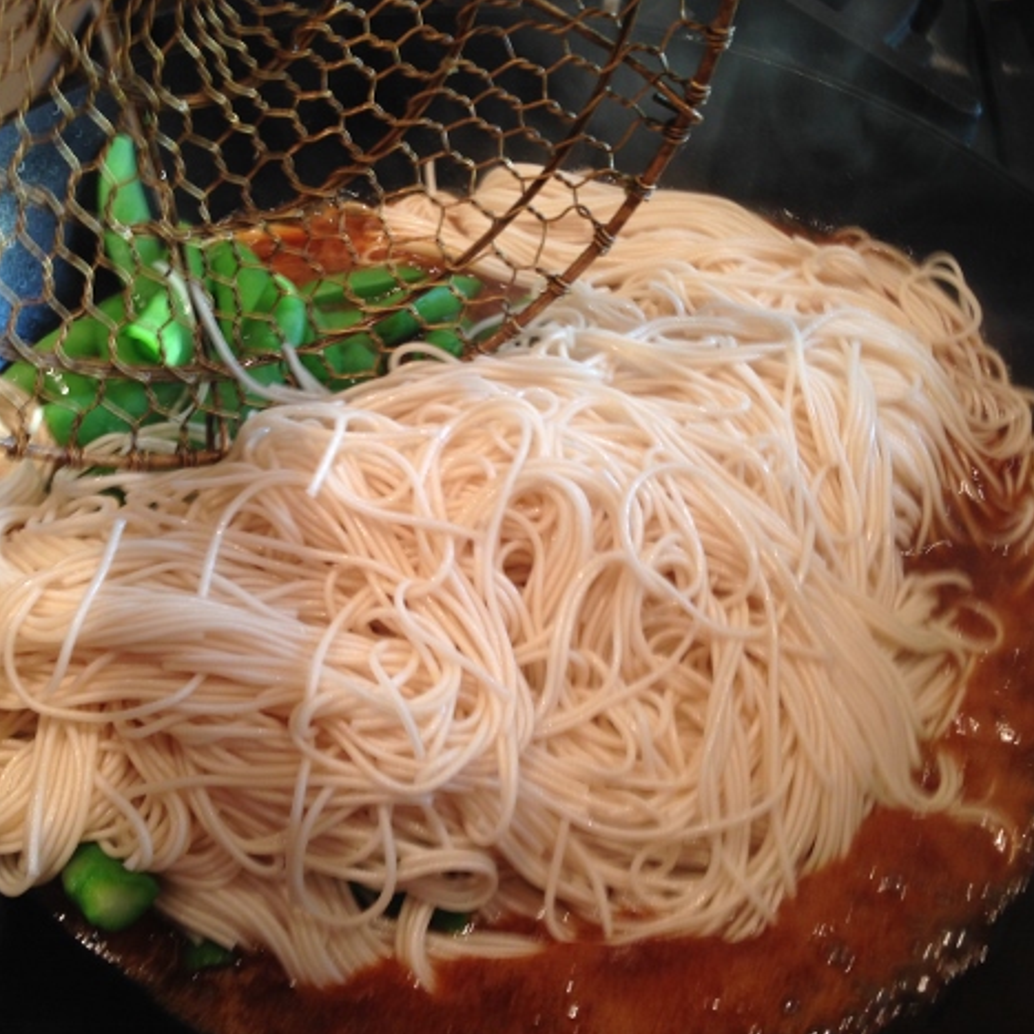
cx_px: 445
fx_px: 1352
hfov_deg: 41.8
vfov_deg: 41.9
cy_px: 525
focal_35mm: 40
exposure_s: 1/20
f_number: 2.4
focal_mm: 4.12
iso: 50
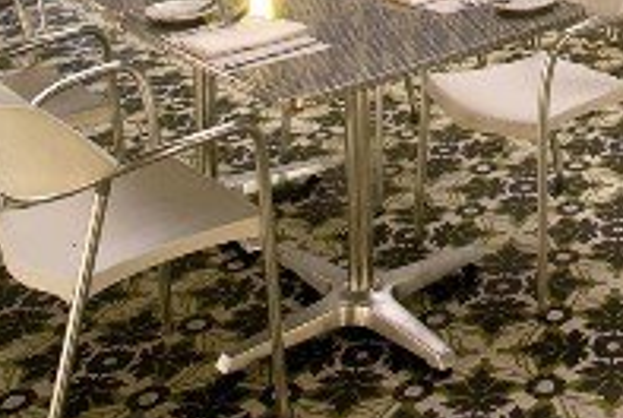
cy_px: -408
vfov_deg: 15.8
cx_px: 749
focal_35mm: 69
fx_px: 1196
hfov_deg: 26.0
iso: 200
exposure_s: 13
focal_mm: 17
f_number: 14
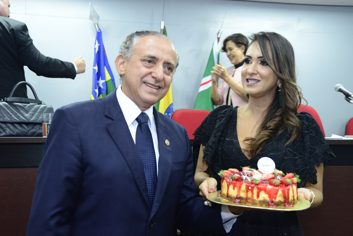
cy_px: 118
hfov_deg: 48.4
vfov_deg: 33.4
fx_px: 392
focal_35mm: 40
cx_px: 176
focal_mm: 40
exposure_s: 1/60
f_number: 5
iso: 2500
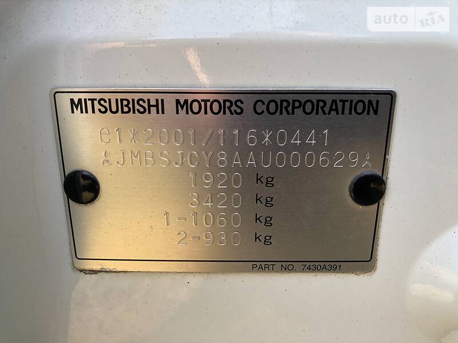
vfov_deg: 49.7
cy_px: 172
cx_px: 229
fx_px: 370
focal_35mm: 28
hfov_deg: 63.4
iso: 25
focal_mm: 4
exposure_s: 1/120
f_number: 1.8
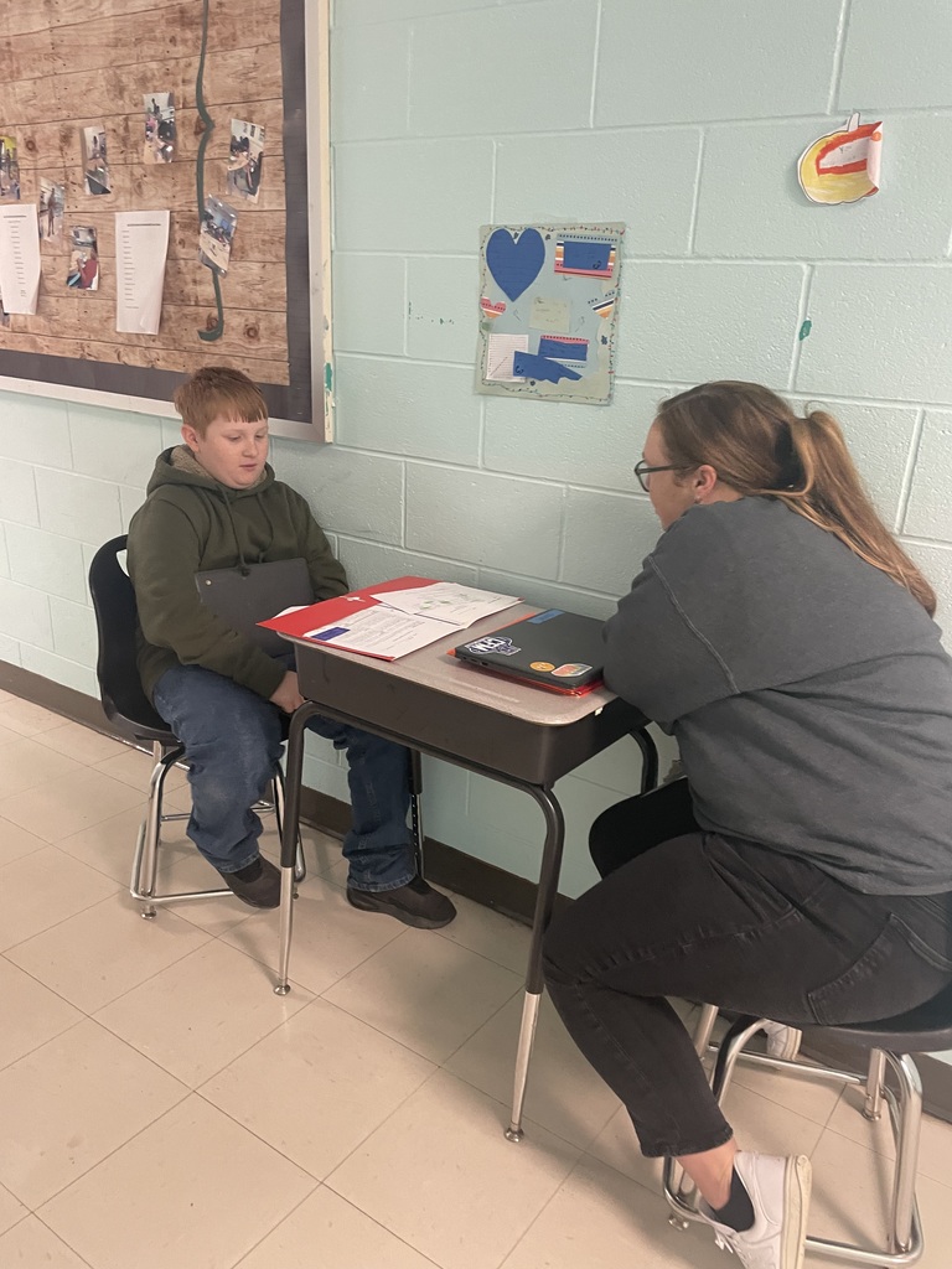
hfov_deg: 53.1
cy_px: 634
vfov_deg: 67.3
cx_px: 476
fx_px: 953
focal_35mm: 26
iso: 320
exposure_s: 1/60
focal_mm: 4.2
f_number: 1.6
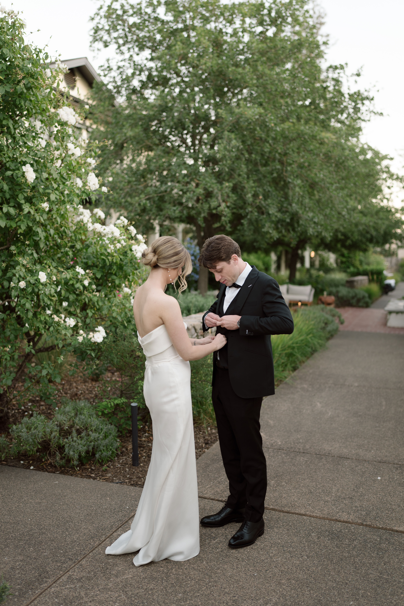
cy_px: 303
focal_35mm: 35
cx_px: 202
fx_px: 589
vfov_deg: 54.4
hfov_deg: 37.9
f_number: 1.6
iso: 100
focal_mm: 35
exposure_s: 1/80
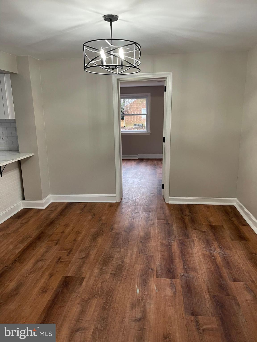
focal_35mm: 25
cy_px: 171
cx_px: 128
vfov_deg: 69.4
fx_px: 247
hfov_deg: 54.9
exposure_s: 1/60
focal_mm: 5.1
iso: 160
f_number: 1.6
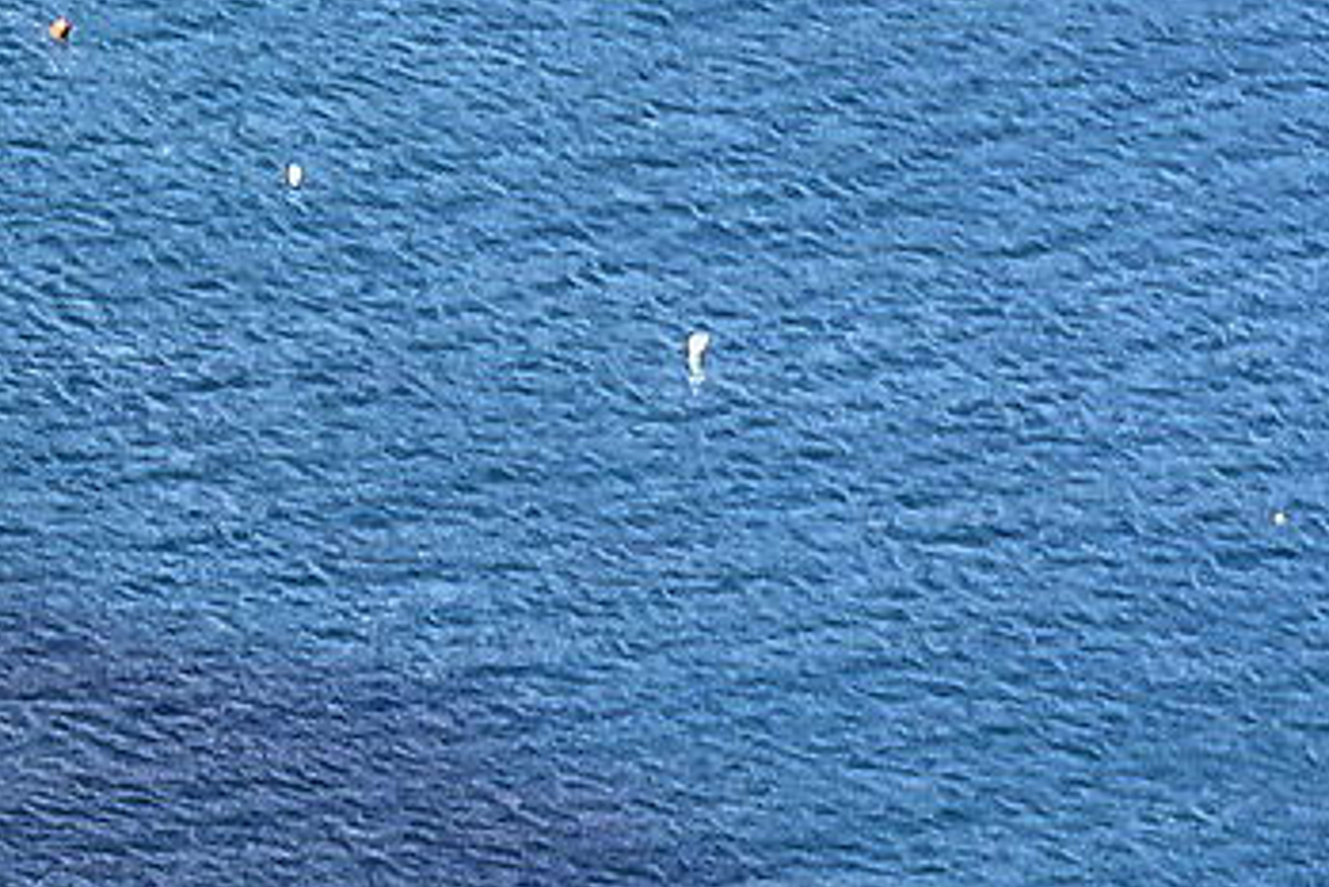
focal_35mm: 722
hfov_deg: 2.8
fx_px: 26664
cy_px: 655
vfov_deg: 1.9
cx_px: -3180
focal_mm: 70
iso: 200
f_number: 7.1
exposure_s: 1/200
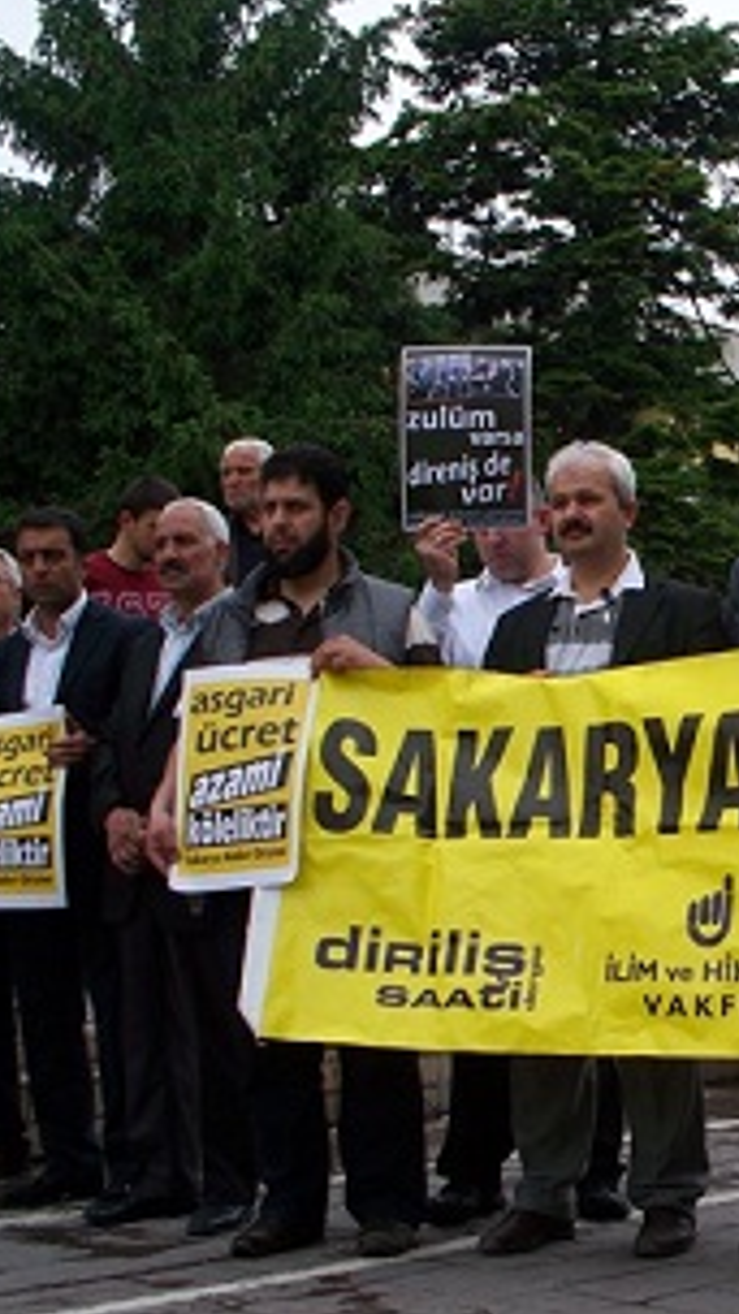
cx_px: 774
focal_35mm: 62
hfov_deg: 18.8
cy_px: 718
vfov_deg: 33.8
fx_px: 2160
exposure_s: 1/400
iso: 64
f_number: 2.8
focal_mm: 7.54
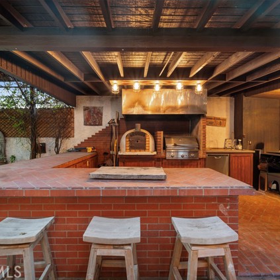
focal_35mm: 18
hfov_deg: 80.7
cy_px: 140
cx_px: 138
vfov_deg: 80.7
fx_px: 165
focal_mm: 14
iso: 100
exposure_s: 10
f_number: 8
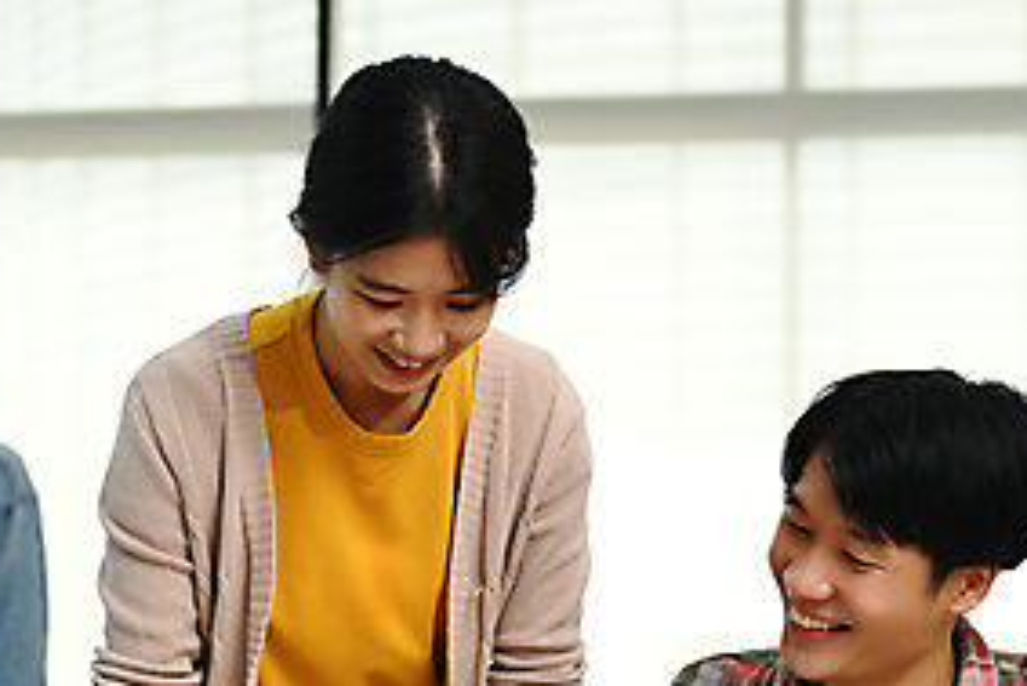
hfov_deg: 19.2
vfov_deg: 12.9
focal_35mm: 106
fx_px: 3025
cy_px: 486
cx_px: 359
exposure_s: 1/250
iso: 500
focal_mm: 50
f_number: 2.8
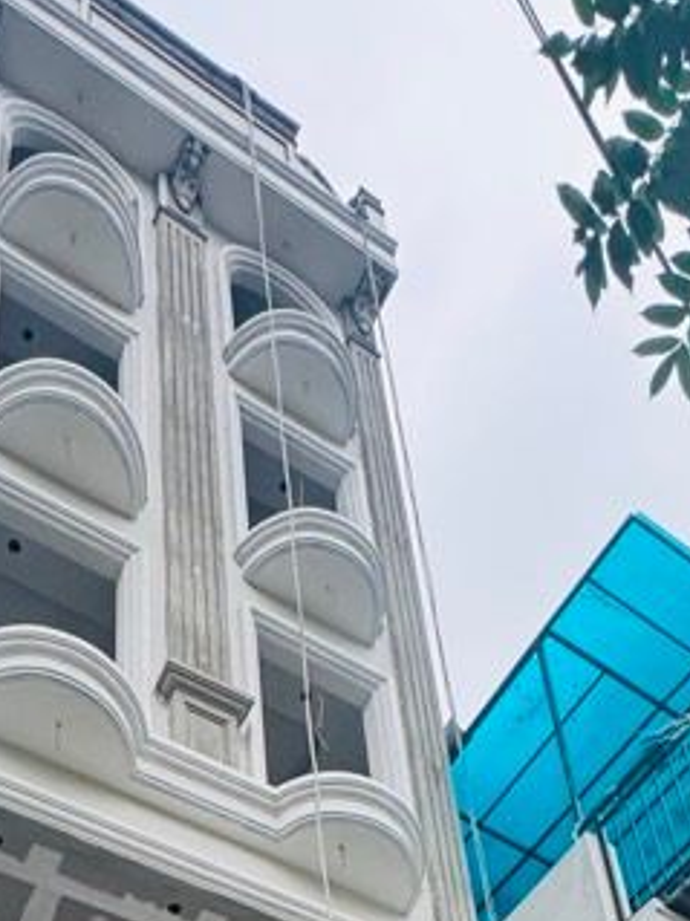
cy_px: 1420
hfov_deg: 31.8
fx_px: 1197
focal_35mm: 45
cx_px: 214
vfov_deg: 27.2
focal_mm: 2.22
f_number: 2.2
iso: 200
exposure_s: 1/99
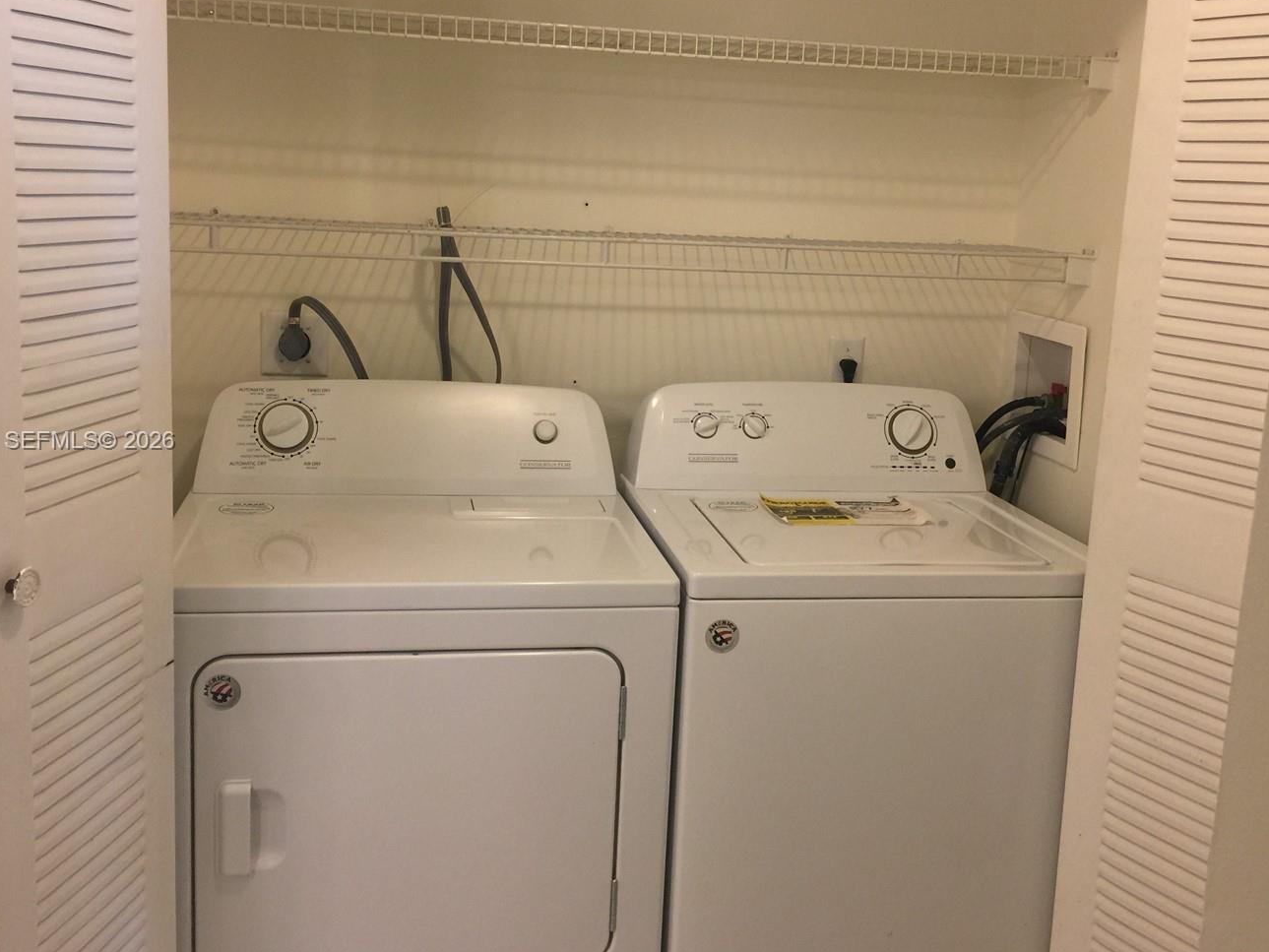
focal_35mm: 36
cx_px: 656
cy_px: 442
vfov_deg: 39.6
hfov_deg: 51.3
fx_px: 1320
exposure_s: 1/15
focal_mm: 4.15
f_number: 2.2
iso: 32
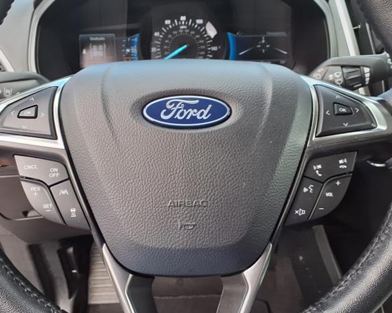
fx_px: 336
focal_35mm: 29
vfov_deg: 49.9
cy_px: 157
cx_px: 188
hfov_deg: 60.4
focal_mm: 3.58
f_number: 1.9
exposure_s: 1/120
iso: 40
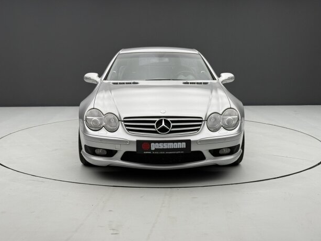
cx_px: 164
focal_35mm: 50
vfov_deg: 29.1
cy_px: 124
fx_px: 464
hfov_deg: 38.2
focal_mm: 6.76
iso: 80
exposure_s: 1/100
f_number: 1.78
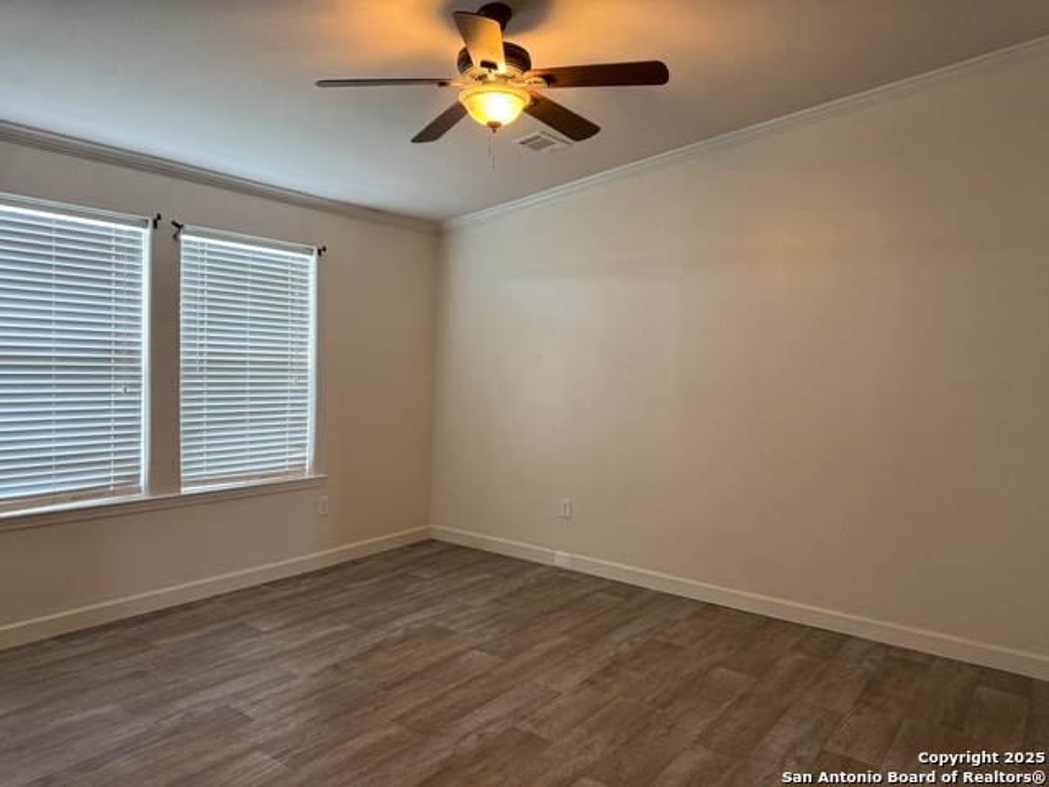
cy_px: 394
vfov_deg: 56.8
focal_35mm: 24
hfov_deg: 71.6
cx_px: 524
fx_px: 727
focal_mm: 6.76
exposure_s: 1/60
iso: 160
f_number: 1.78
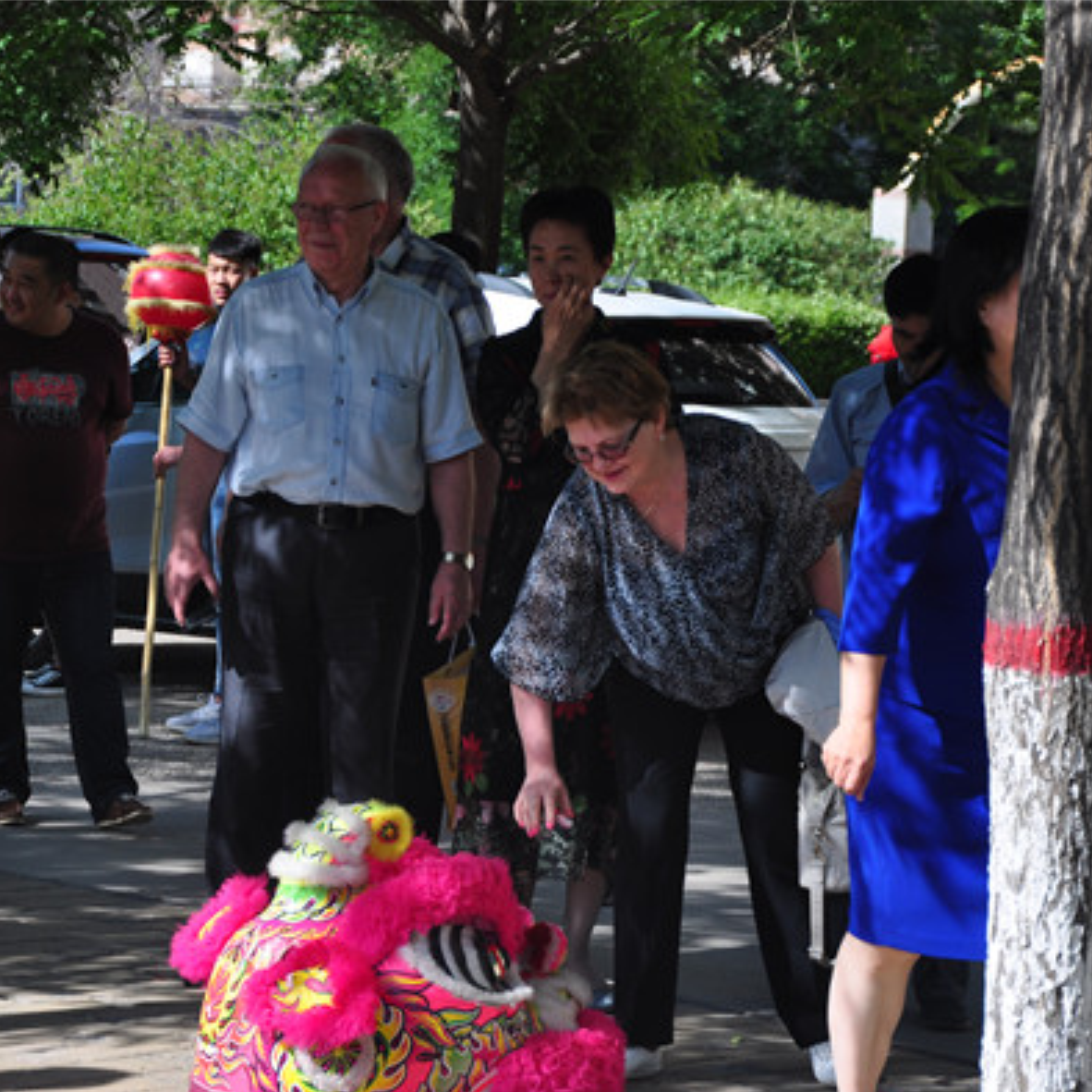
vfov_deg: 13.6
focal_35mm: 128
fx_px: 4568
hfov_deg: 13.6
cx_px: 560
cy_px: 549
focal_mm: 66
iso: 200
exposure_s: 1/500
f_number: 5.3
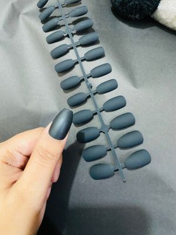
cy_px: 118
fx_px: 176
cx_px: 88
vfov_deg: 67.3
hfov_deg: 53.1
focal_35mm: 26
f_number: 1.8
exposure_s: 1/25
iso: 640
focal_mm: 4.25
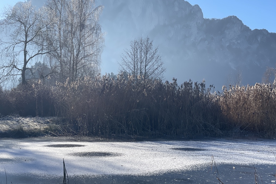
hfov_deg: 36.3
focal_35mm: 55
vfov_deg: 24.6
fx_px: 422
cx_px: 138
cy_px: 81
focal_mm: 6
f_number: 2
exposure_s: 1/1597
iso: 32
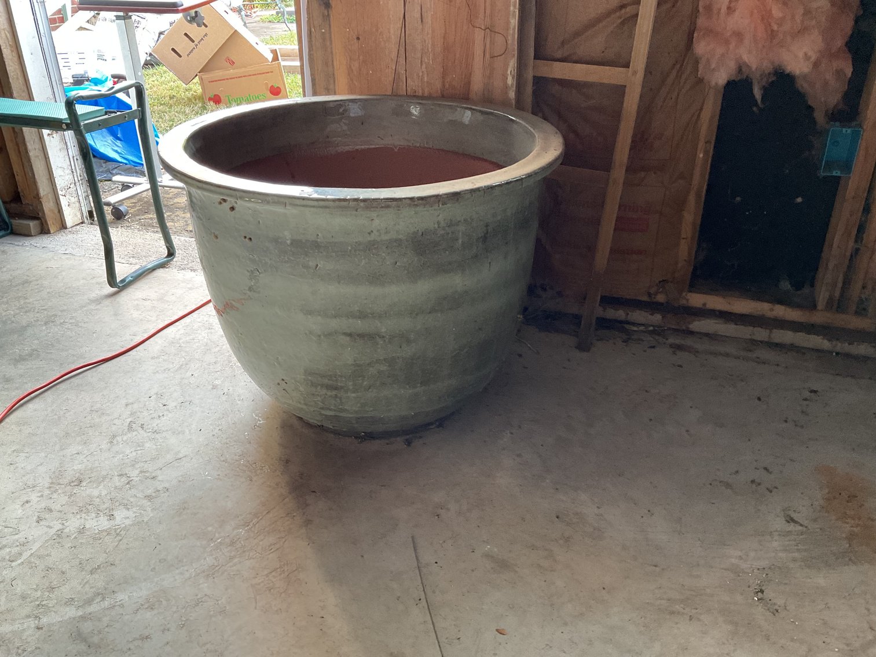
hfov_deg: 61.7
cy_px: 328
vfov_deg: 48.2
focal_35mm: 29
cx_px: 438
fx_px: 734
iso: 80
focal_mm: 3
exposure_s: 1/50
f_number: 1.8
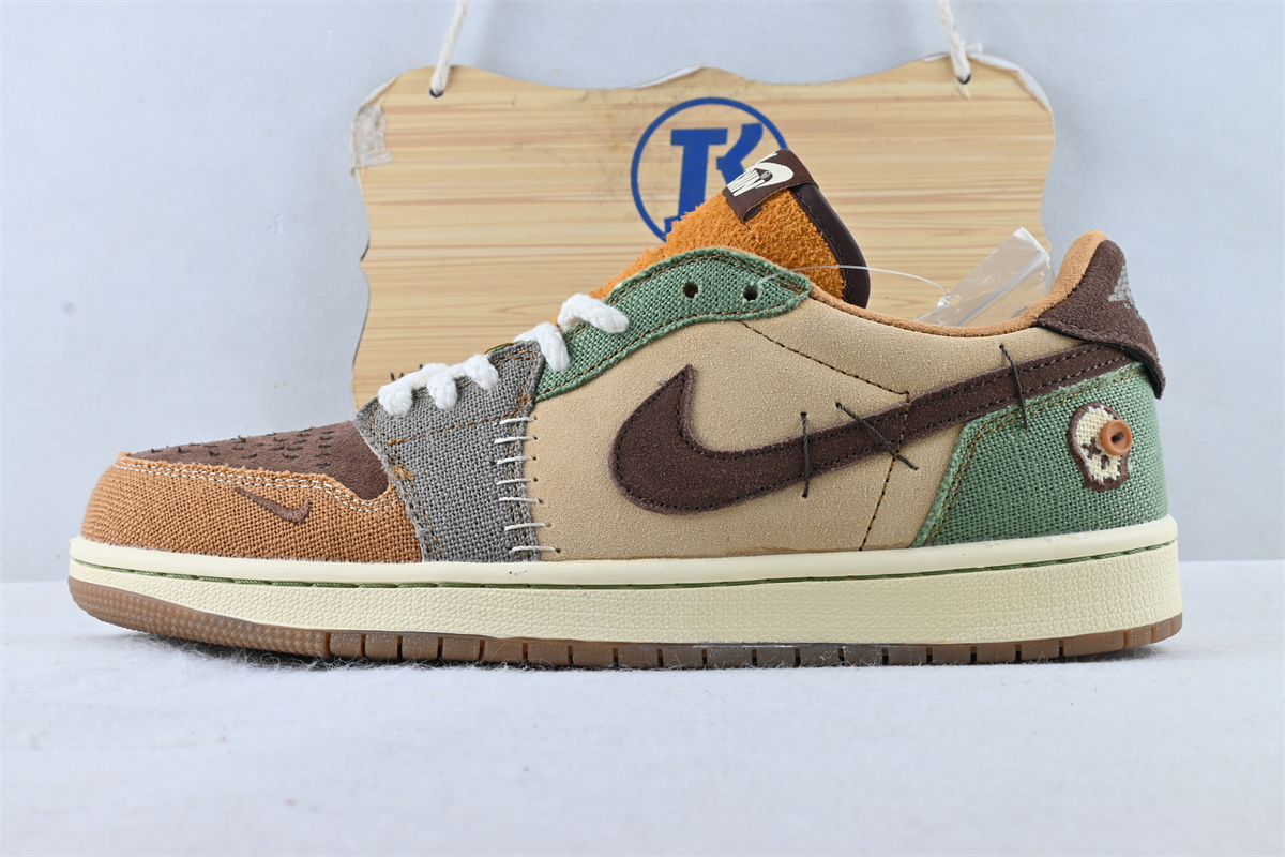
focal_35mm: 41
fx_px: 1472
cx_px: 642
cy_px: 428
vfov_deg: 32.4
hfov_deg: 47.2
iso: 100
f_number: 10
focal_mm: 27.5
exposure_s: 1/13
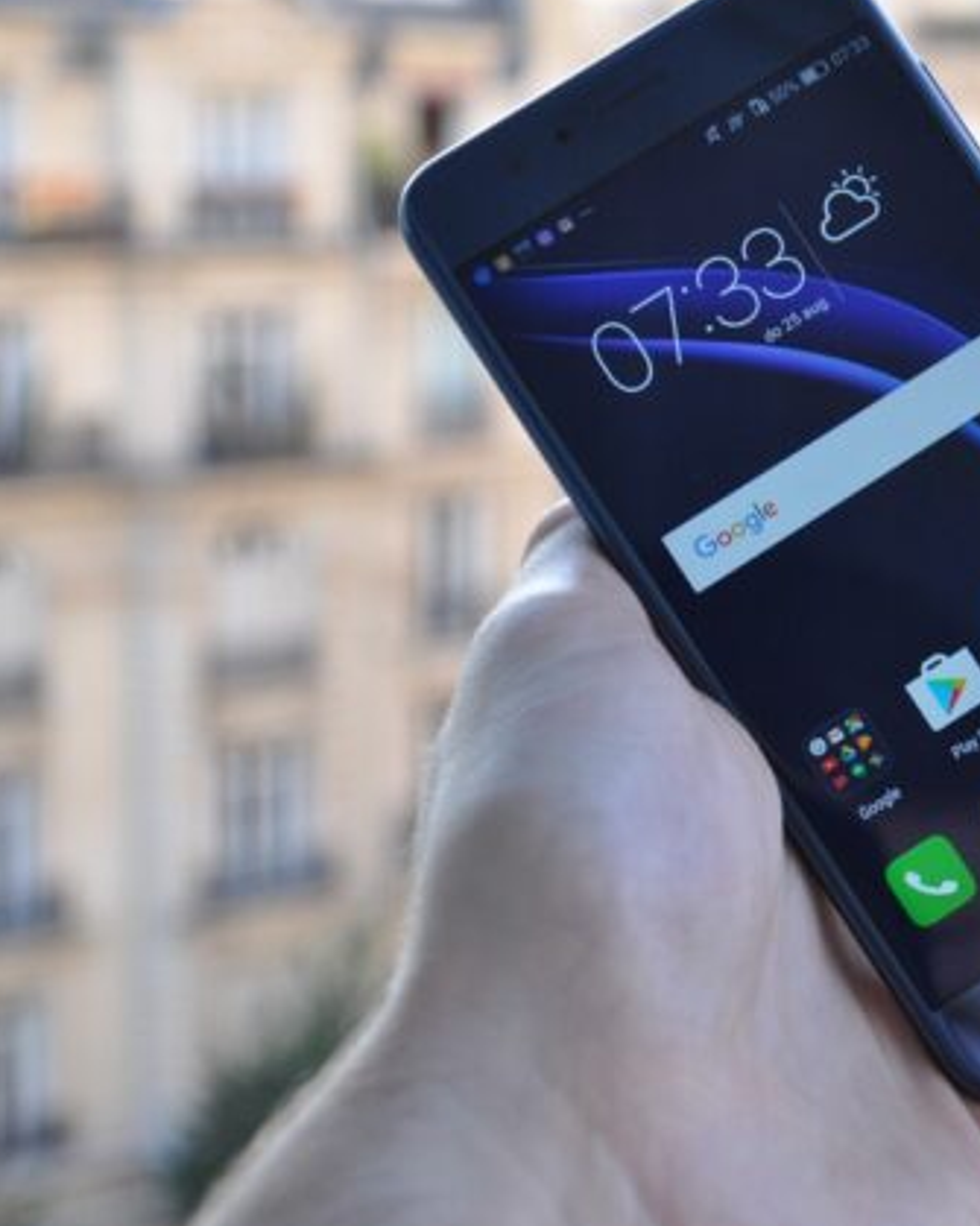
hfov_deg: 16.1
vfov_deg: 20.4
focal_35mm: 94
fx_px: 3405
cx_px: 919
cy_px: 502
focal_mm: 35
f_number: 5
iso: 400
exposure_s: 1/100
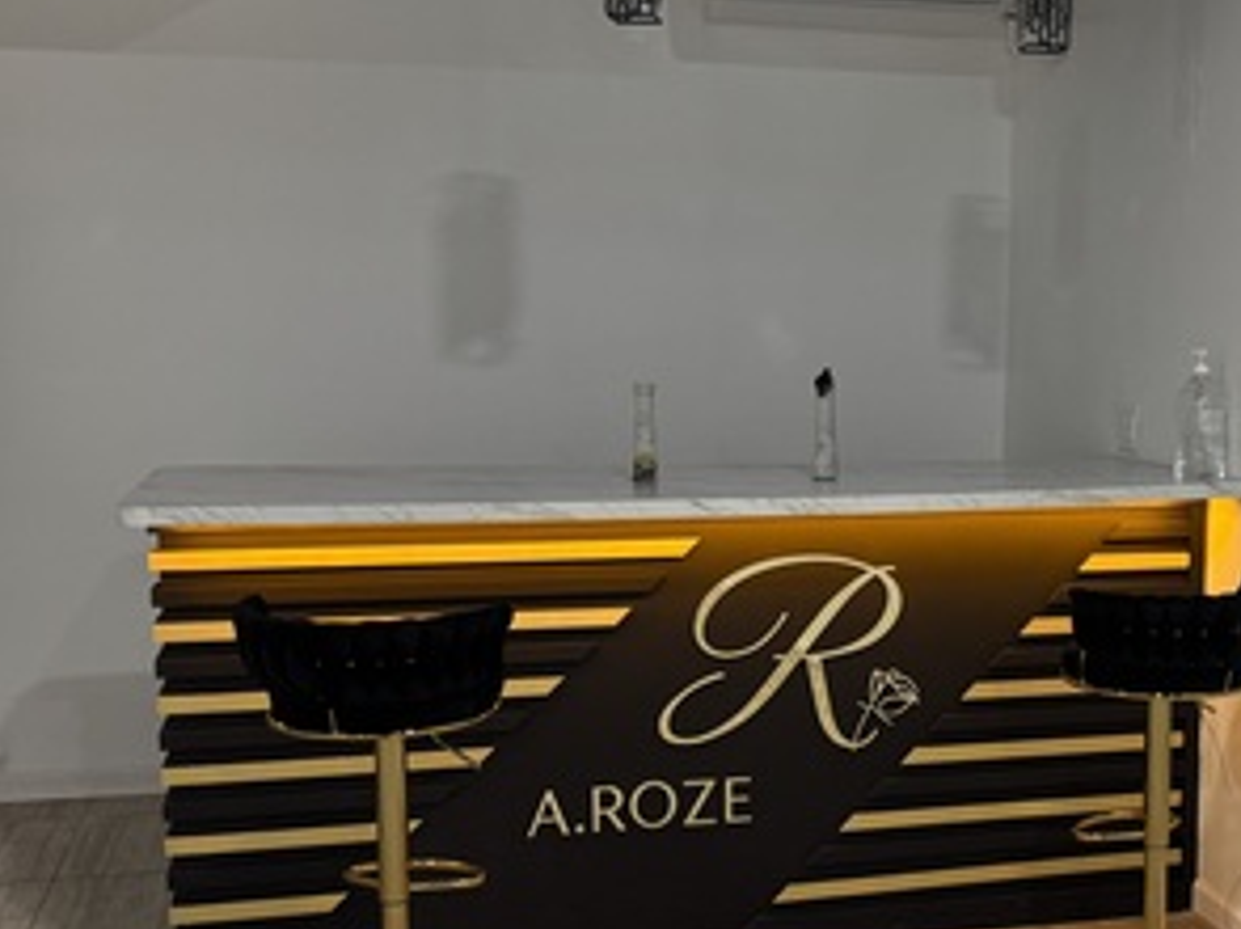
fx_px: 1755
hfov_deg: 38.0
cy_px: 604
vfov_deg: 29.5
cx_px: 924
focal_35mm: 49
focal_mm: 6.76
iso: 200
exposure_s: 1/42
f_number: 1.78
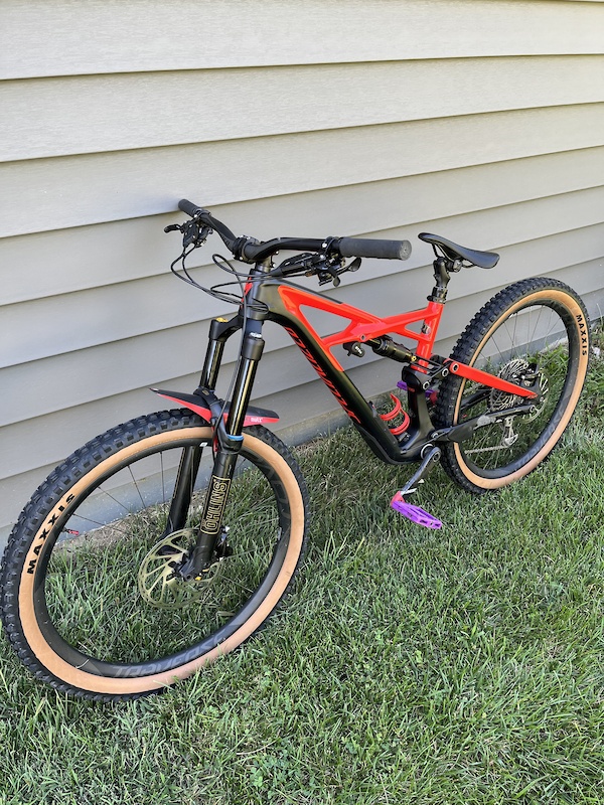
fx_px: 605
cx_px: 302
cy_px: 402
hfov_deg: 53.1
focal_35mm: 26
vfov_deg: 67.3
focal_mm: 5.1
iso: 64
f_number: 1.6
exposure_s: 1/122
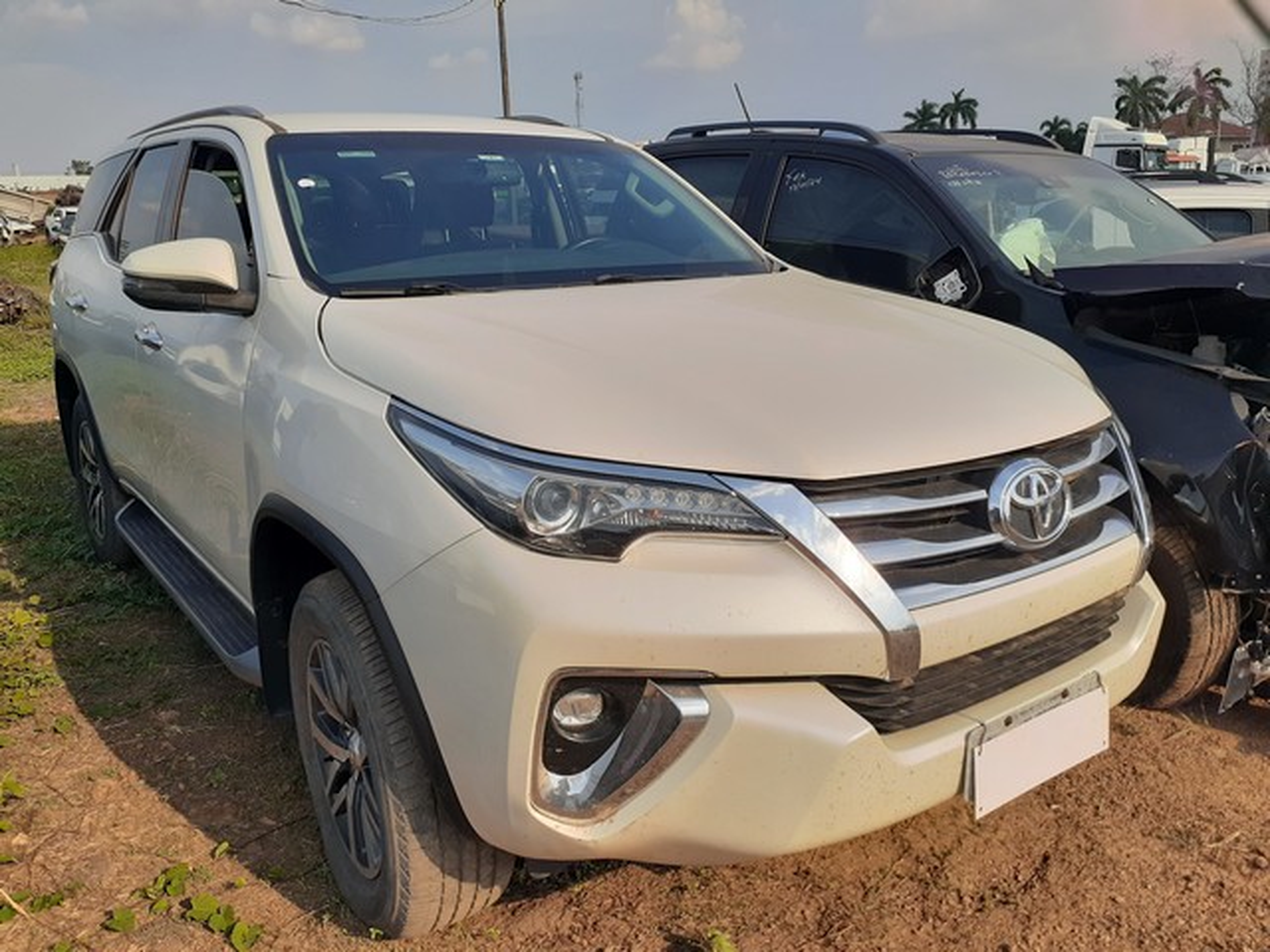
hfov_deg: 65.3
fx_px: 991
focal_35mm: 27
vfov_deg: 51.4
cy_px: 476
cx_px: 635
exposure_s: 1/1953
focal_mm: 3.6
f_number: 1.9
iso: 40
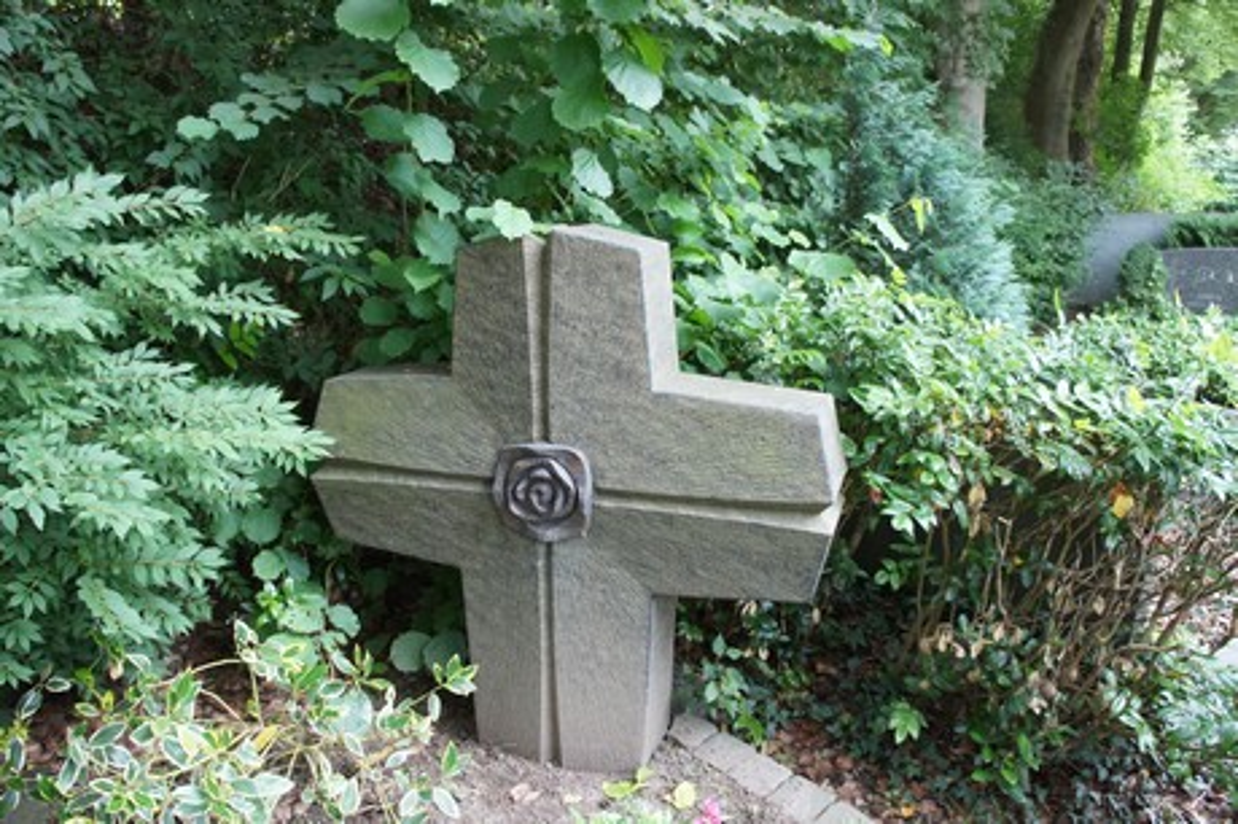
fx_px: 928
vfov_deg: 47.9
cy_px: 412
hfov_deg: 67.4
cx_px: 619
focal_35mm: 27
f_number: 3.5
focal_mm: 18
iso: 1600
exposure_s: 1/200
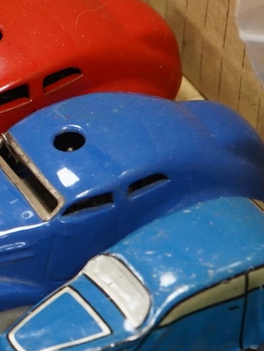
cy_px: 223
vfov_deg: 6.8
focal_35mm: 291
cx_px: -273
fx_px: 2958
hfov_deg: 5.0
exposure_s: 1/100
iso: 2500
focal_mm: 70
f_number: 5.6
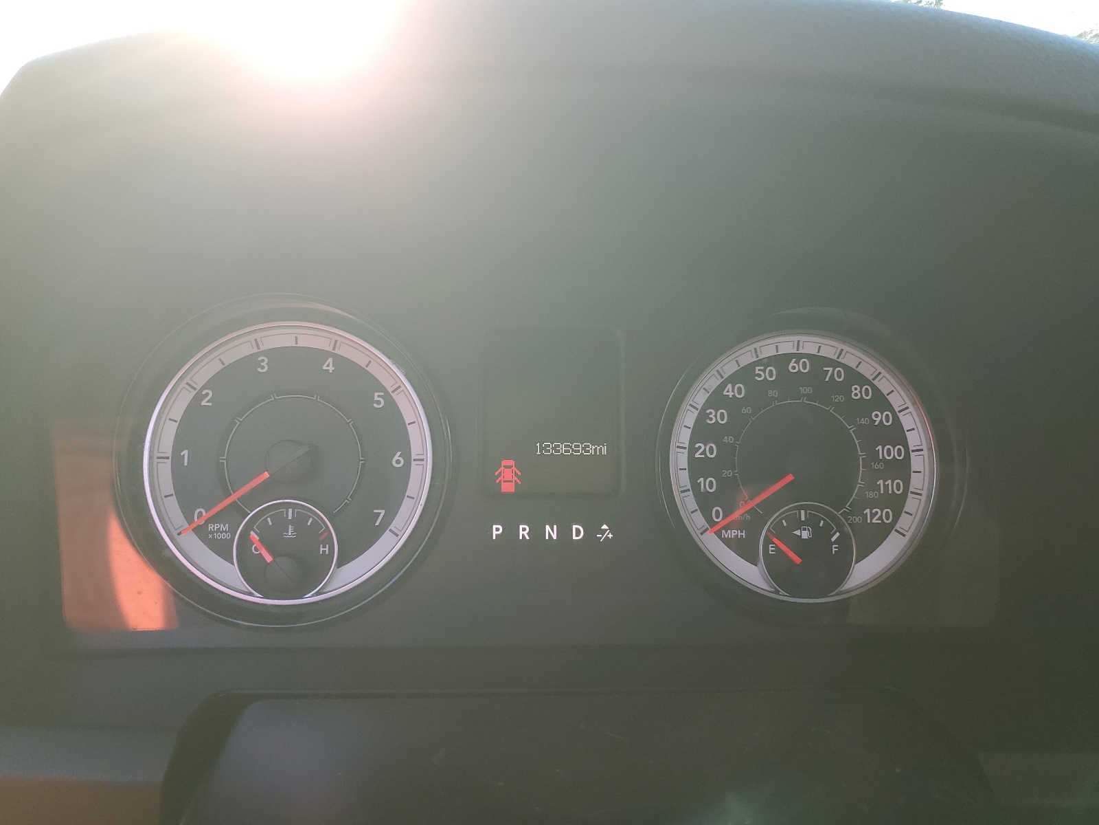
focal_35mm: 26
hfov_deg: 67.3
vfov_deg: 53.1
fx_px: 825
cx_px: 550
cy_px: 412
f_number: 1.5
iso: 50
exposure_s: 1/167
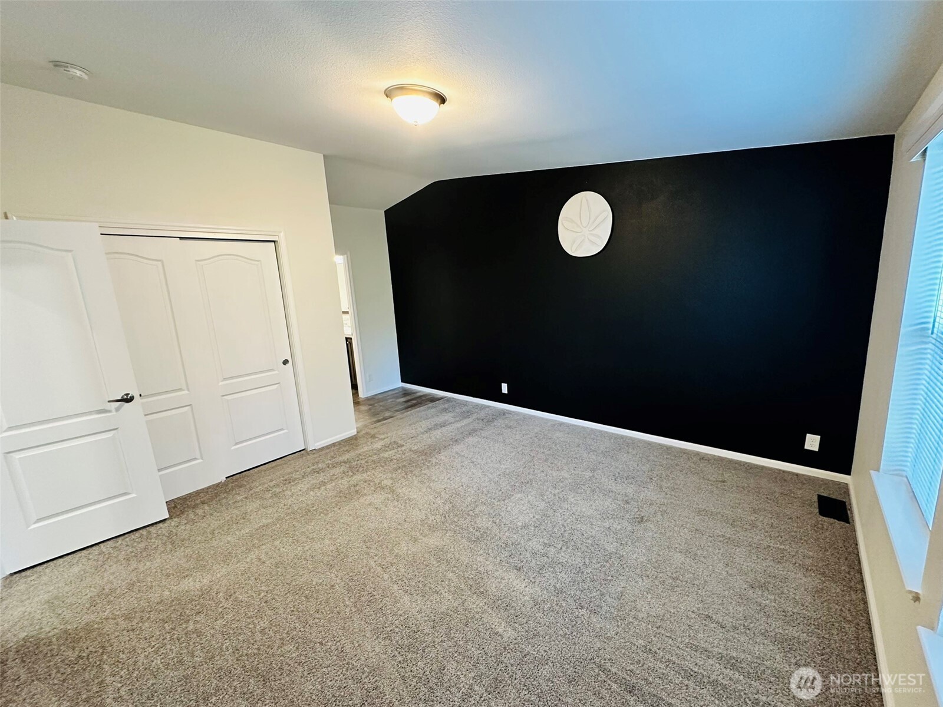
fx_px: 381
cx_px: 472
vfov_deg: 85.7
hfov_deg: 102.1
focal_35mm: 14
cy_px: 354
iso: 400
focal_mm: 2.22
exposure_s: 1/60
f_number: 2.2
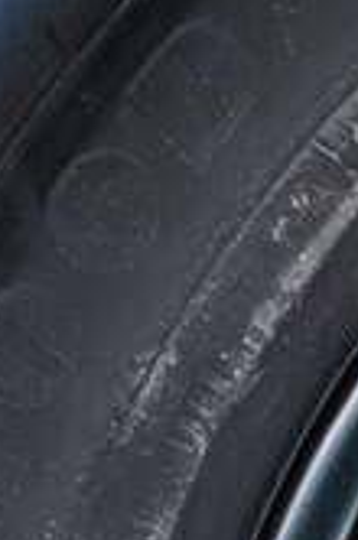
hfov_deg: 4.1
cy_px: 1002
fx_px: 4688
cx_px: 1383
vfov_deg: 6.4
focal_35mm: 313
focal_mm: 24
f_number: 2.8
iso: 500
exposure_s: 1/40
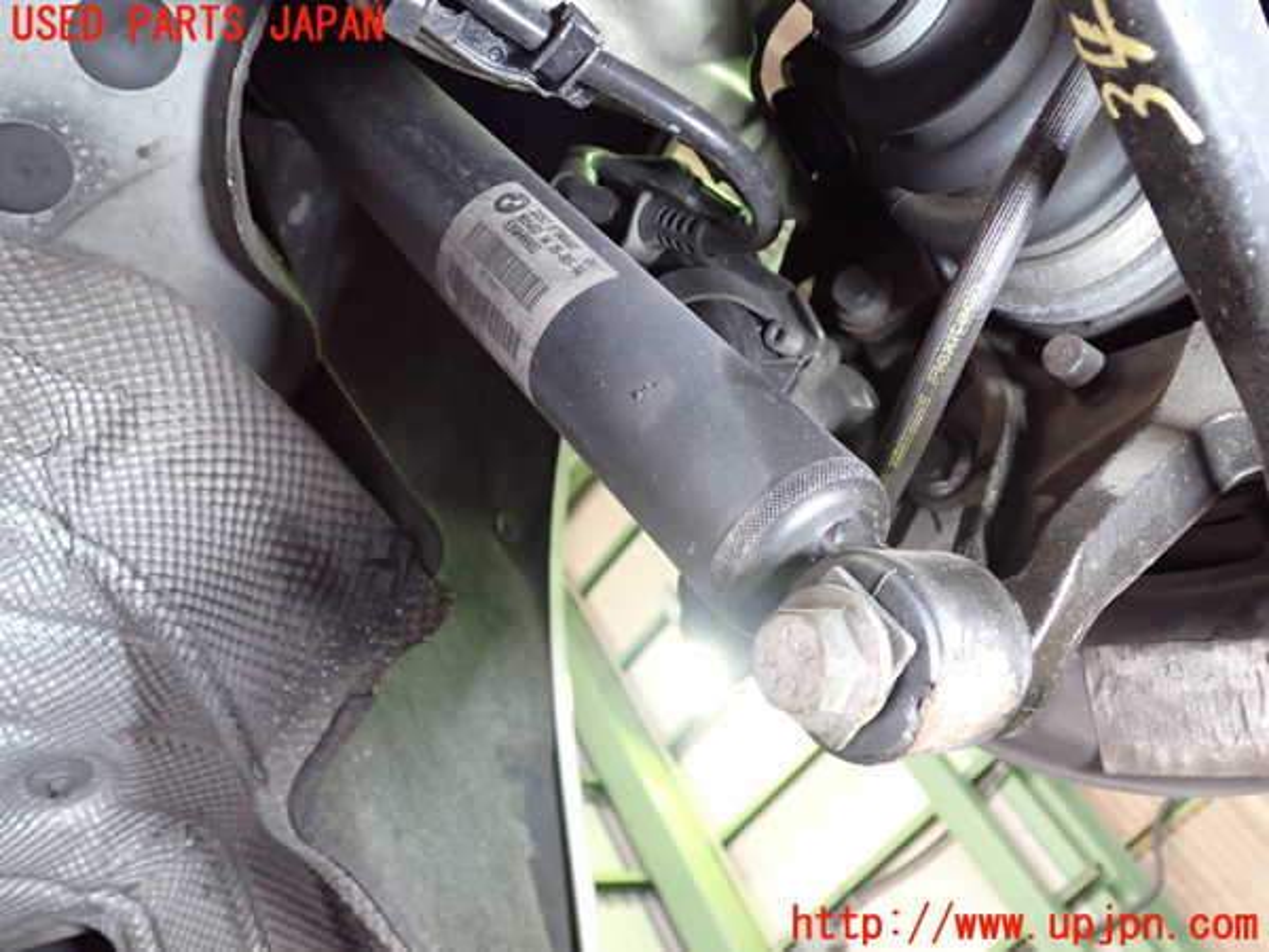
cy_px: 476
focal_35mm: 30
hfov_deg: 60.0
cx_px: 634
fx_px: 1100
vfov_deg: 46.8
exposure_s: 1/30
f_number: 2.3
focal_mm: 5.4
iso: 640
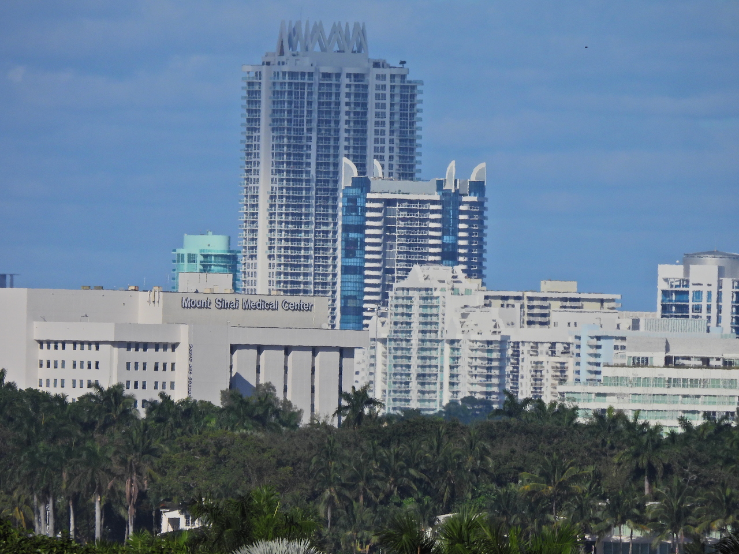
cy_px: 277
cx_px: 370
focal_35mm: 1200
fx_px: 25618
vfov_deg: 1.2
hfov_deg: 1.7
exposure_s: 1/2000
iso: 100
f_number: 6.3
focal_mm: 214
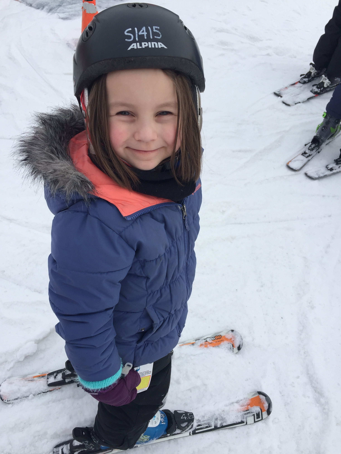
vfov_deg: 61.7
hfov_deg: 48.2
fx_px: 381
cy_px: 227
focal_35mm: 29
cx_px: 170
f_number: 2.2
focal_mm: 4.15
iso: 32
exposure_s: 1/898
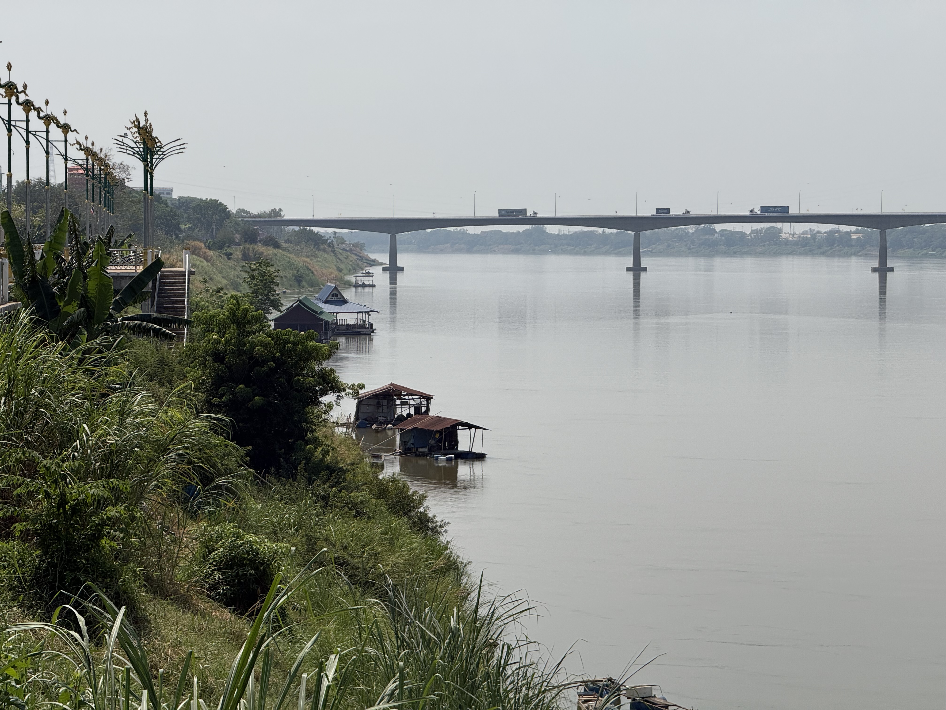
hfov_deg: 16.4
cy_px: 355
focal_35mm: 120
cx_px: 473
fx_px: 3279
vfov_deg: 12.3
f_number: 2.8
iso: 50
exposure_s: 1/3195
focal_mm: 15.66
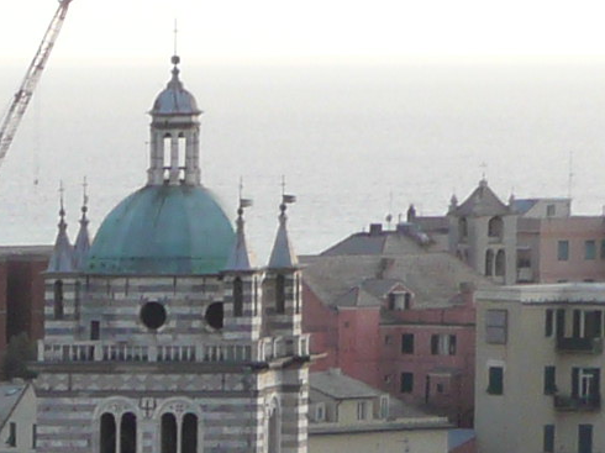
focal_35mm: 592
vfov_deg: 2.5
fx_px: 10342
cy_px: 1016
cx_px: -737
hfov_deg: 3.3
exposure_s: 1/160
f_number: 4.7
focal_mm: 16.9
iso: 100
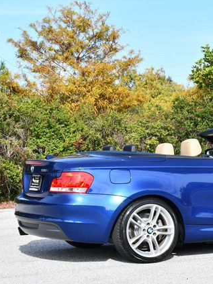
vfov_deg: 19.3
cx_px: 202
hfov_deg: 14.3
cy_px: 142
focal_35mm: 102
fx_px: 837
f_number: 8
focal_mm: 35
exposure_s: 1/250
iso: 180
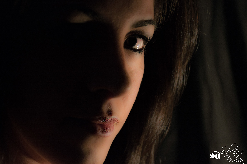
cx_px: 124
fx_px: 535
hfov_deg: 26.0
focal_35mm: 78
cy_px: 82
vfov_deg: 17.5
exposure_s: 1/5
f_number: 5
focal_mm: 52
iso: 200
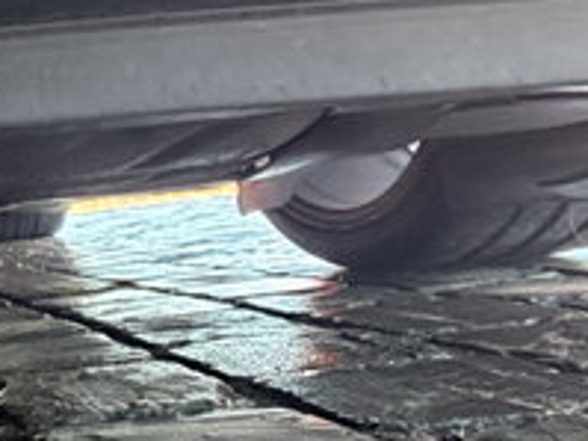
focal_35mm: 54
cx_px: -254
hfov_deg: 27.1
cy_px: 104
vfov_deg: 26.6
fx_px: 917
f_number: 2.2
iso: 400
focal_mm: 2.22
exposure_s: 1/60
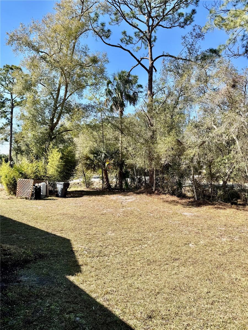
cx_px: 124
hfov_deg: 56.8
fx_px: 229
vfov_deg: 71.6
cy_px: 165
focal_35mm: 24
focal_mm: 6.76
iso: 80
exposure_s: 1/2506
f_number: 1.78
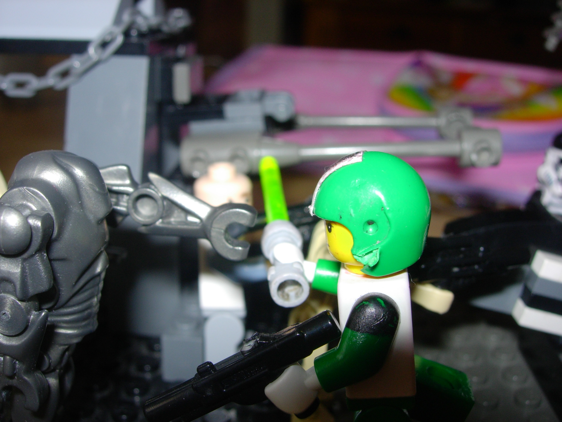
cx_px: 281
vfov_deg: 37.7
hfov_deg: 49.0
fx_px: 617
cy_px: 211
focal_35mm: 38
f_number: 4.8
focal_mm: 7.8
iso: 79
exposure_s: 1/64
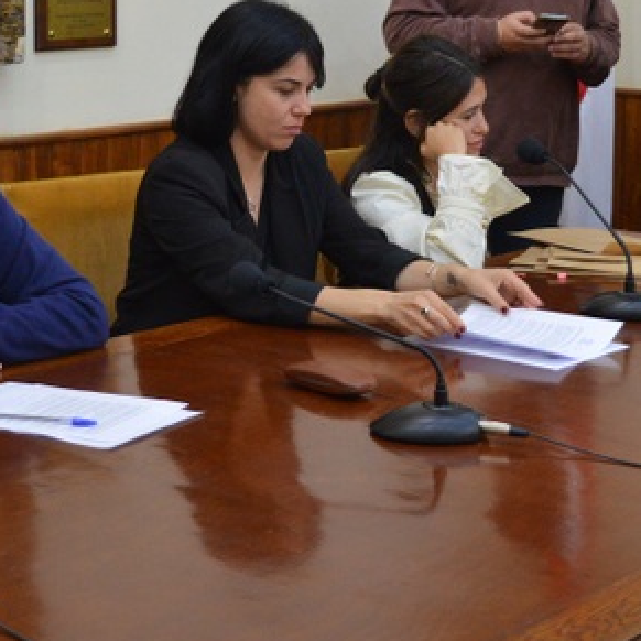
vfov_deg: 18.9
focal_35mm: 91
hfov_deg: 19.0
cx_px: 436
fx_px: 1906
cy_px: 115
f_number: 4
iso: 900
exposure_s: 1/60
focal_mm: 26
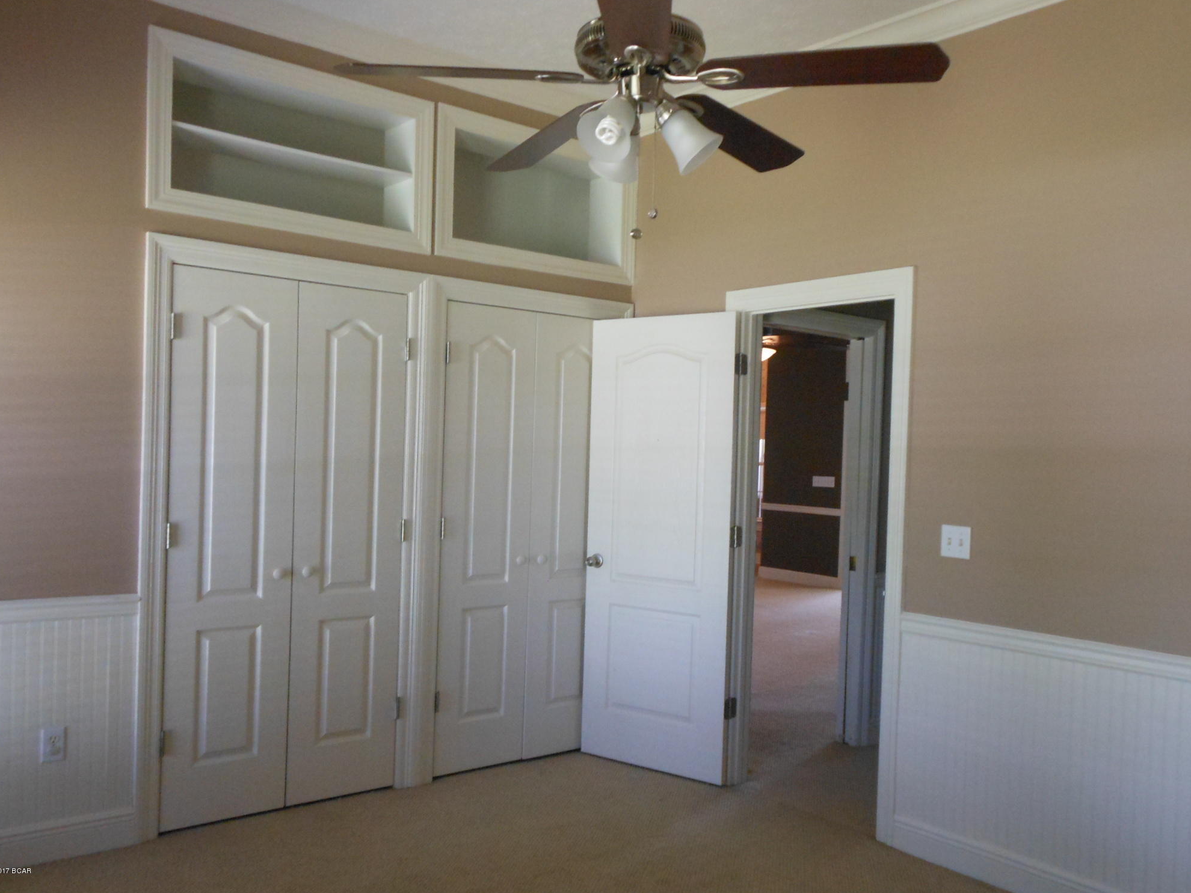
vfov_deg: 46.8
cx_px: 600
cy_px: 439
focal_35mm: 30
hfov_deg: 60.0
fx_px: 1032
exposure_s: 1/30
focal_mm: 5.2
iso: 400
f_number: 3.3
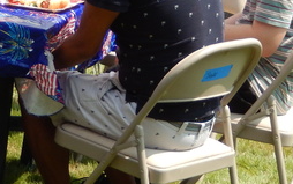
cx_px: -125
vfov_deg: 5.4
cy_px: -78
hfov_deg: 8.5
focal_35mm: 241
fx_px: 1925
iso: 125
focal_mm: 13.1
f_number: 4.9
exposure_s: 1/400
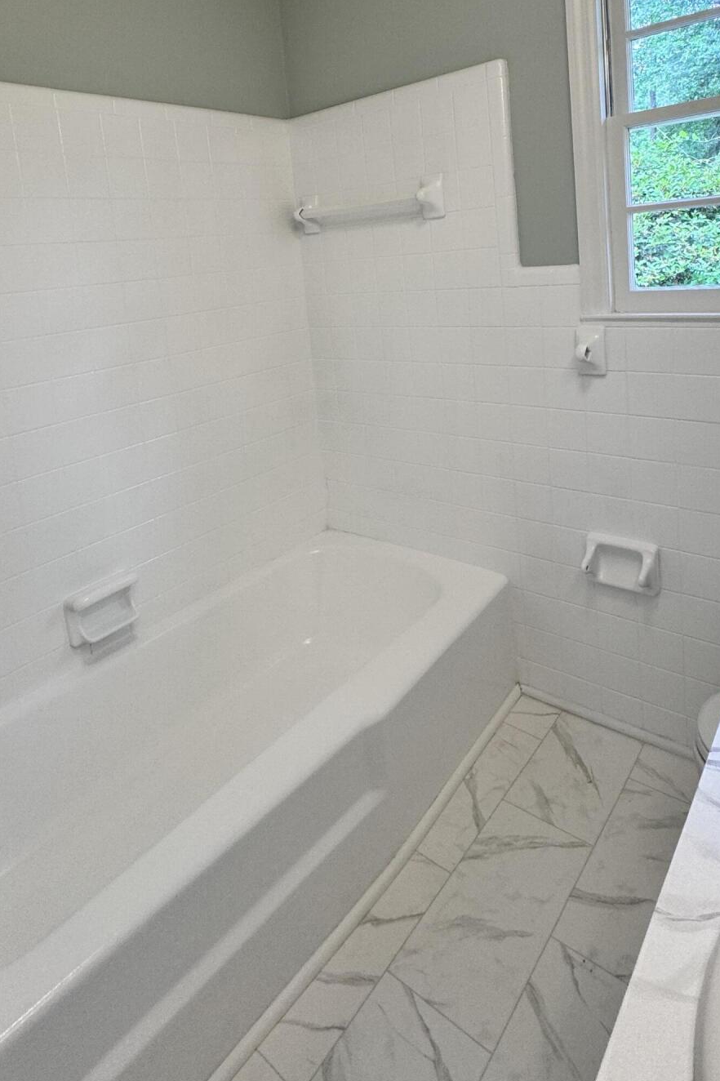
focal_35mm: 22
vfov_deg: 75.2
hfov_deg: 57.1
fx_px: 660
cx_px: 389
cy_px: 329
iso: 80
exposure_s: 1/120
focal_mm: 2.22
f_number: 2.2
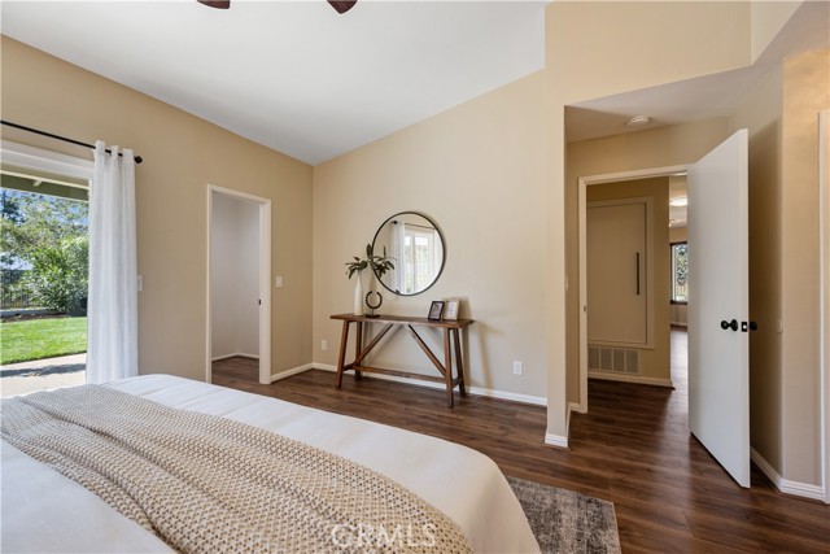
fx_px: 323
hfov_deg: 104.2
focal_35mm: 14
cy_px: 277
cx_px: 415
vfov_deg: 81.2
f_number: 8
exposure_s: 1/3
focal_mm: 14
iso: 100
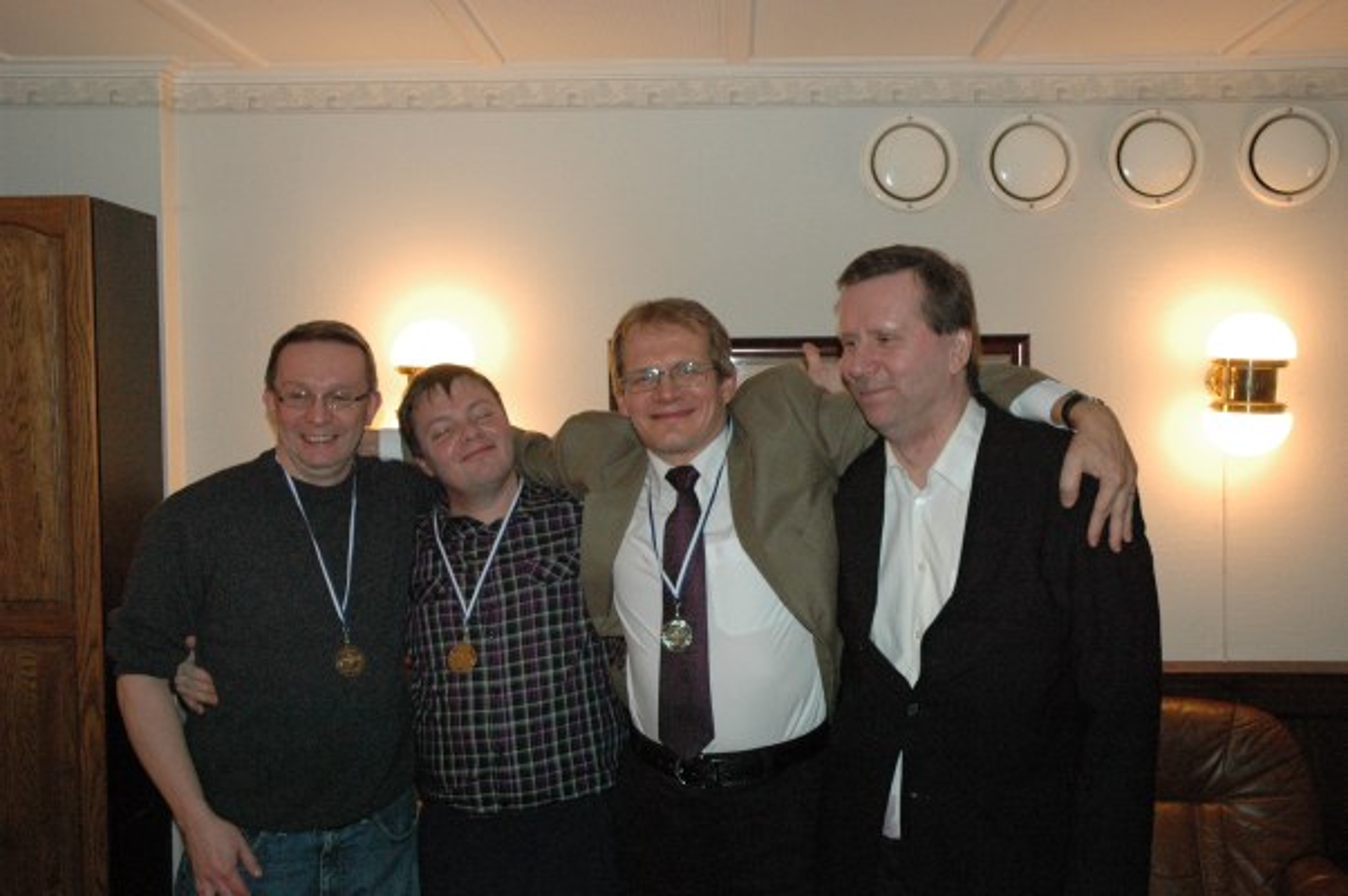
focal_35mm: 38
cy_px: 448
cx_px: 674
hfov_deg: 51.3
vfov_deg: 35.4
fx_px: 1403
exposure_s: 1/80
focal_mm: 25
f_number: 5
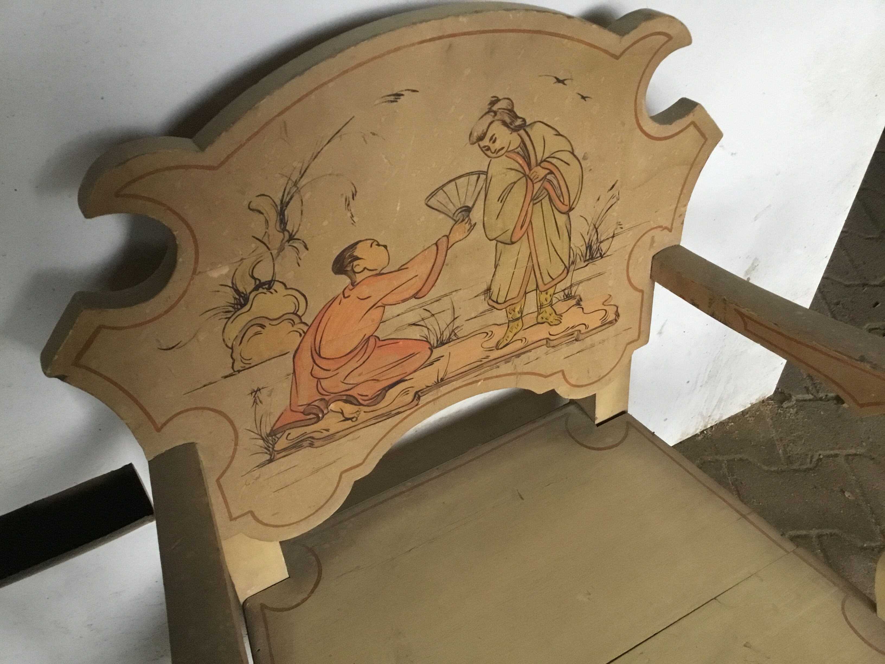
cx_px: 442
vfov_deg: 45.4
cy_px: 332
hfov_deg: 58.4
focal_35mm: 31
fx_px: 793
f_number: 2.4
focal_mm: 3.3
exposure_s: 1/33
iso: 250
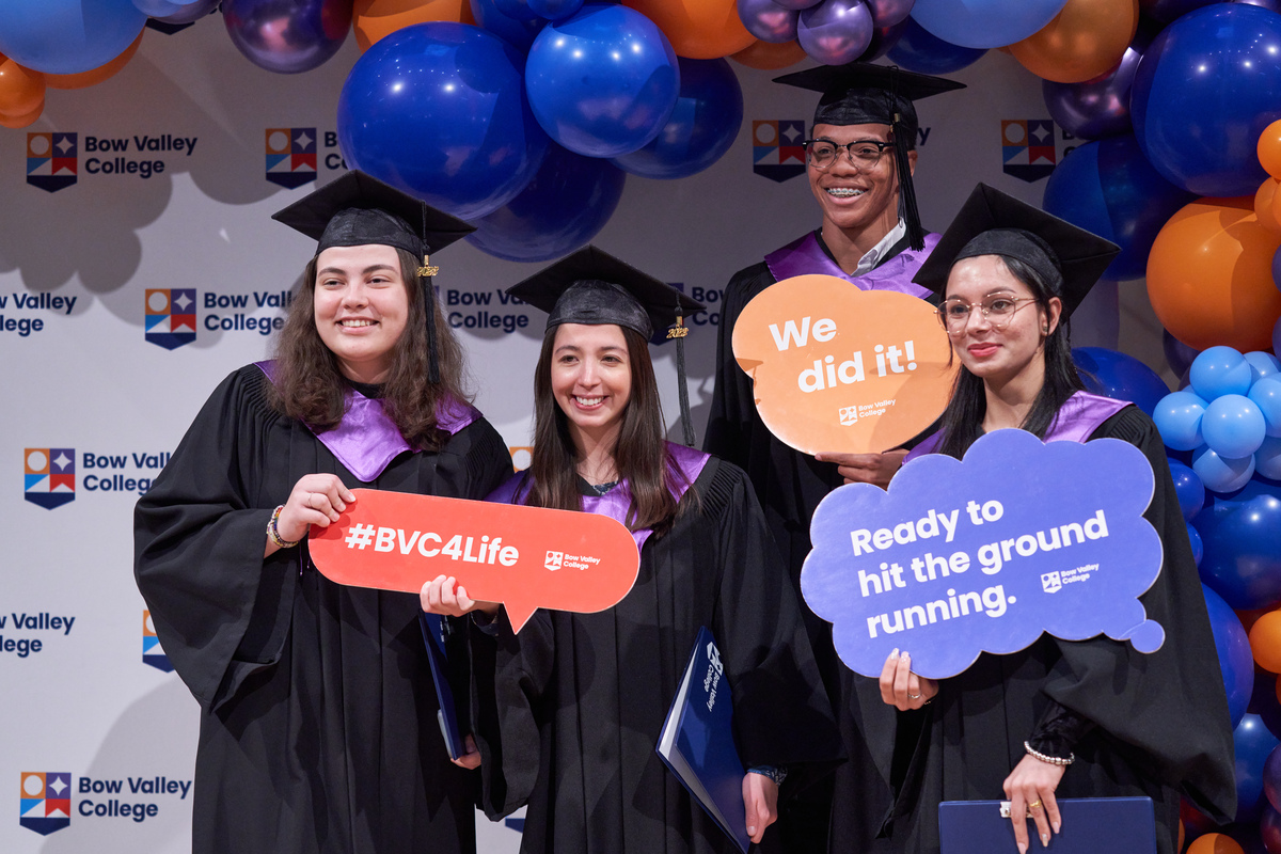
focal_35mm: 70
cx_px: 640
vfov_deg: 19.5
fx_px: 2491
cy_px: 427
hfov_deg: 28.8
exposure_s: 1/320
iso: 1600
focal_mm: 70
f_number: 2.8
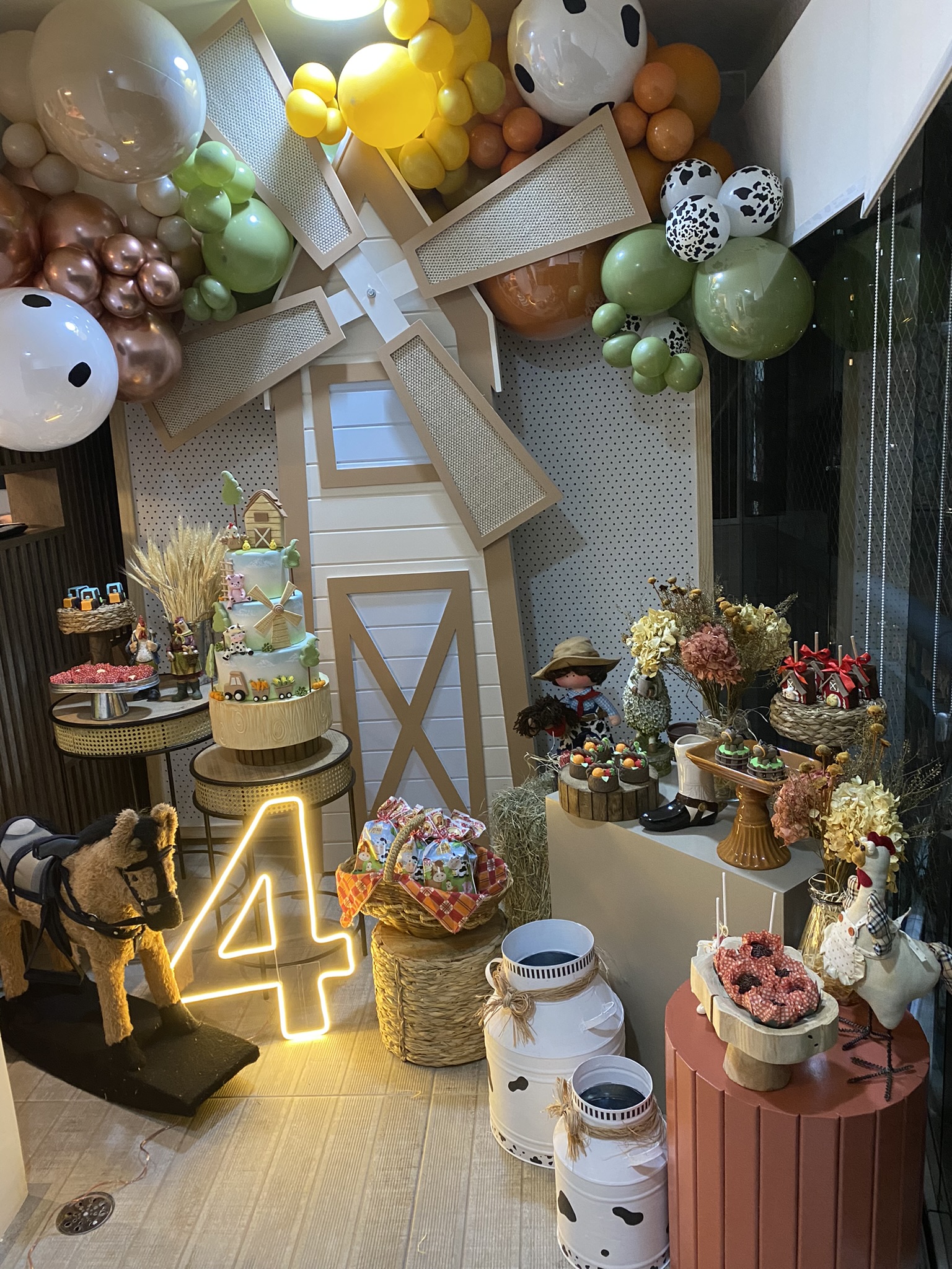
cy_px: 634
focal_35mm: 26
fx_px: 953
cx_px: 476
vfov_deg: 67.3
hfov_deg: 53.1
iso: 400
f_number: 1.8
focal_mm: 4.25
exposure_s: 1/60
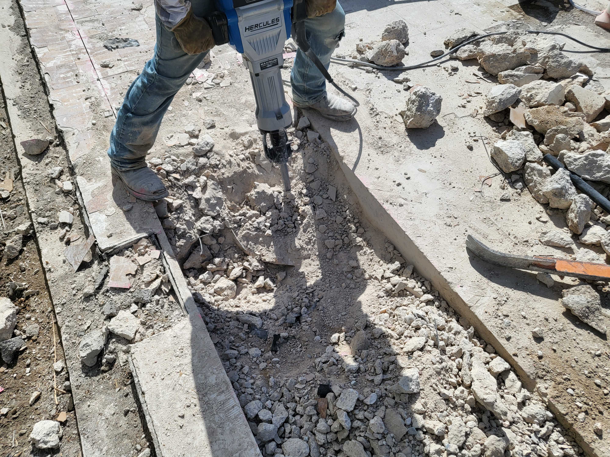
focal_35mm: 26
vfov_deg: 53.1
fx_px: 458
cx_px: 305
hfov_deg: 67.3
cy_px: 228
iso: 50
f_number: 1.8
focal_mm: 4.25
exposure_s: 1/3850
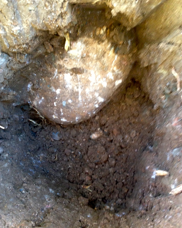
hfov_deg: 42.2
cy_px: 115
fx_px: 236
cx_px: 91
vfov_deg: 51.5
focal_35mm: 35
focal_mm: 4.12
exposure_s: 1/20
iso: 160
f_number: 2.4
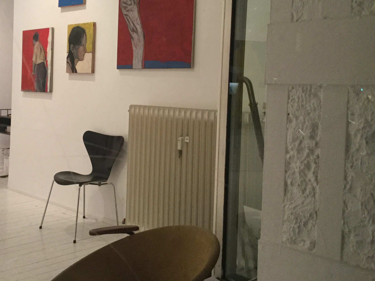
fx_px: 455
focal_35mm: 42
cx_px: 132
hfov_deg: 44.3
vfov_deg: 34.1
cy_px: 95
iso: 200
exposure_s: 1/33
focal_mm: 3.3
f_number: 2.4
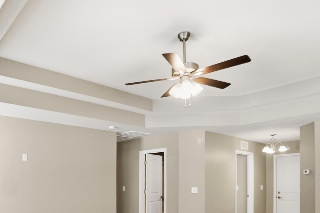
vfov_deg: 45.0
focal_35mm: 27
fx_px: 240
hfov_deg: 65.4
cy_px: 177
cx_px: 104
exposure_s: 1/200
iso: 125
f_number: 5.6
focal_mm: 10
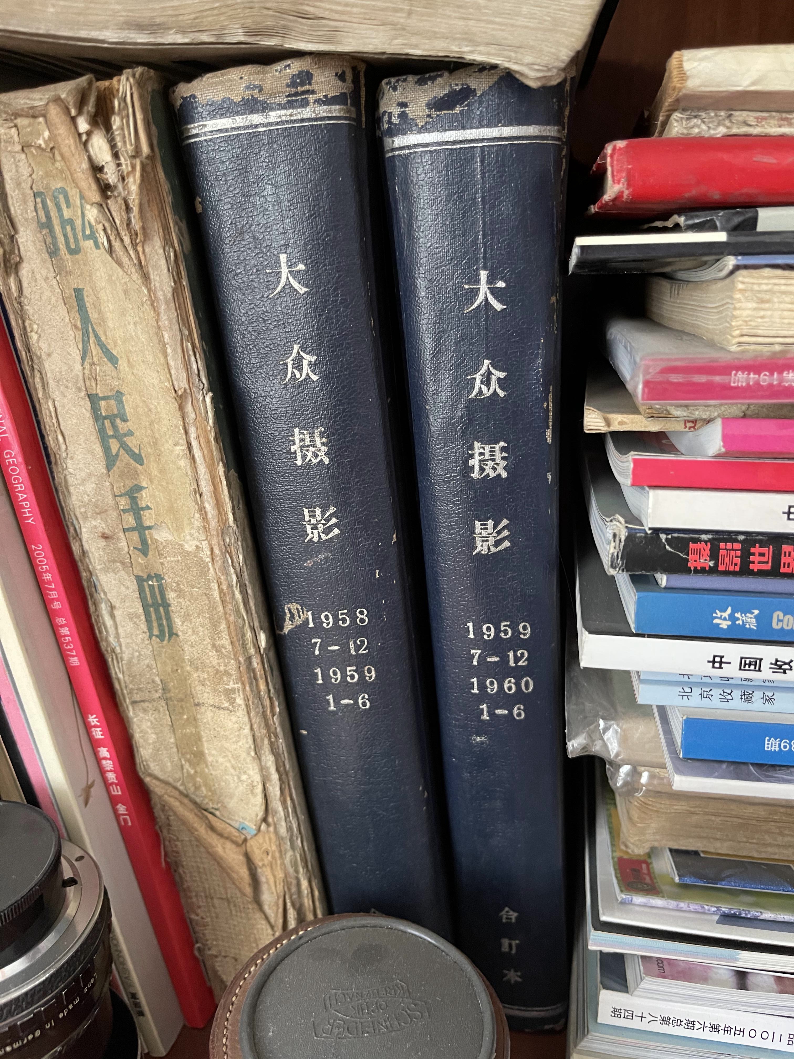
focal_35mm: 26
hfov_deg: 53.1
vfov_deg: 67.3
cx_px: 397
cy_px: 530
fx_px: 795
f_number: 1.6
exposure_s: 1/44
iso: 500
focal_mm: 5.1
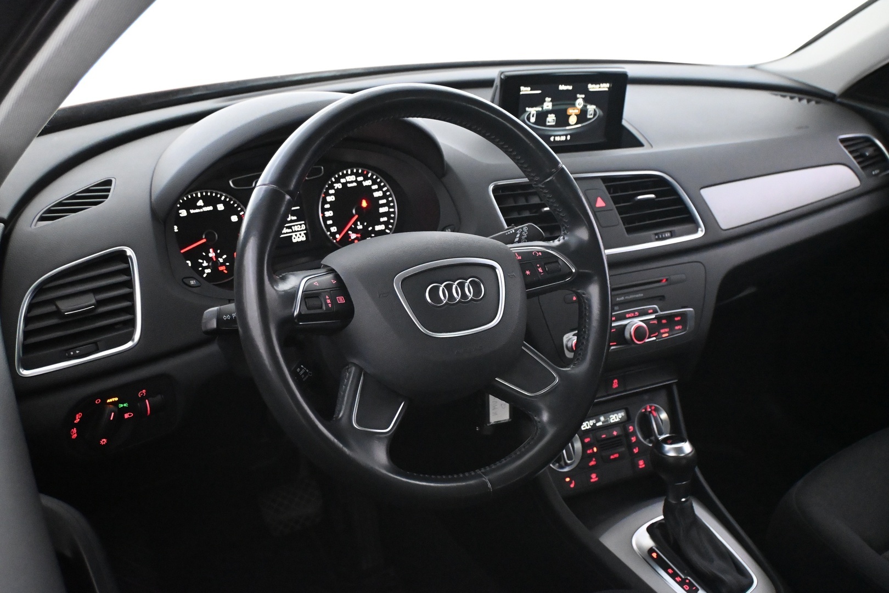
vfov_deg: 38.4
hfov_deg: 55.1
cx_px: 444
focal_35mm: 34
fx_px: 852
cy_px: 296
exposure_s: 1/60
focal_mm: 23
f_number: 4.2
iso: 8000
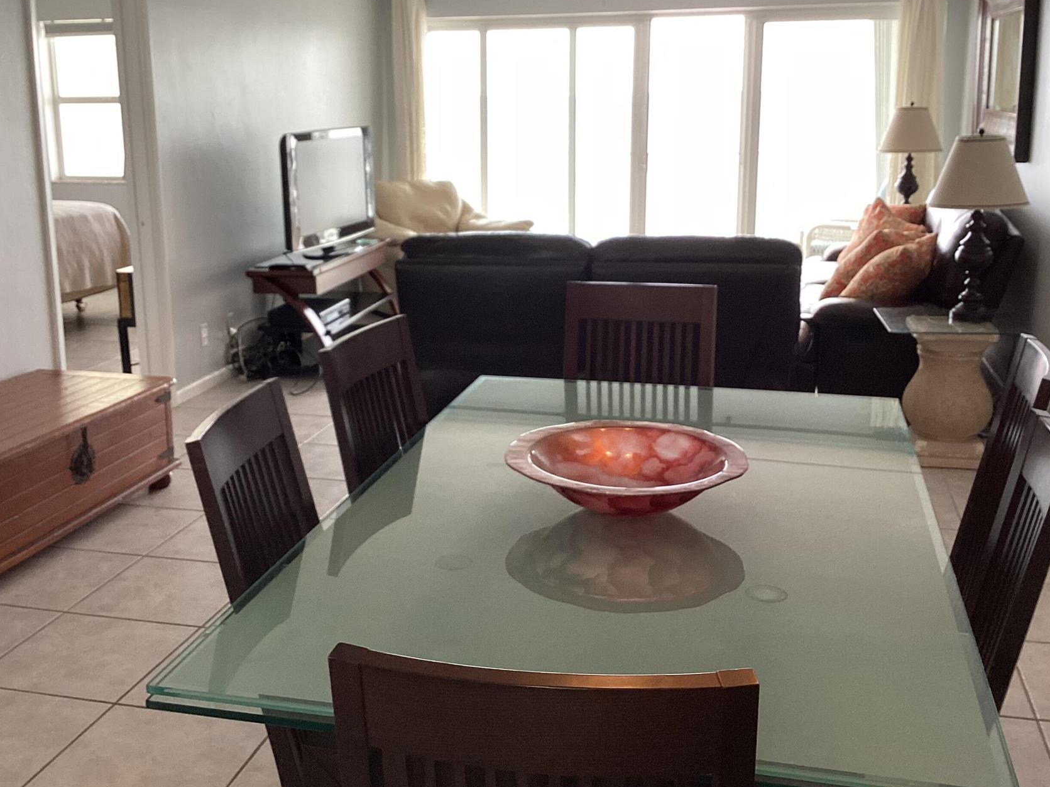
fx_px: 1153
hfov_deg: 48.9
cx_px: 473
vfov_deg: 37.6
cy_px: 333
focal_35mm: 38
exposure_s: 1/60
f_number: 2.4
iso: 50
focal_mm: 3.3
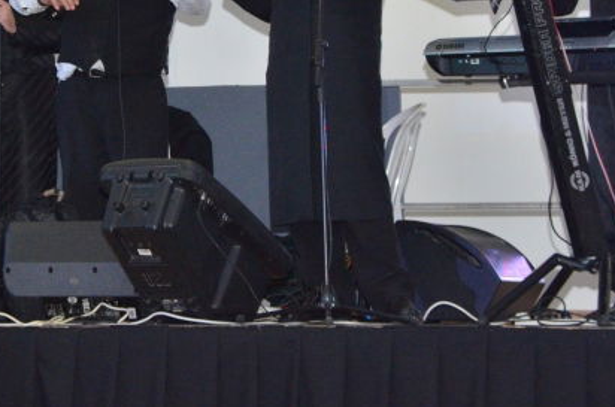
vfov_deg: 7.0
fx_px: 3308
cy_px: -57
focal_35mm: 194
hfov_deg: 10.5
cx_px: -22
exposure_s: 1/160
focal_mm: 52
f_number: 5.3
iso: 1250
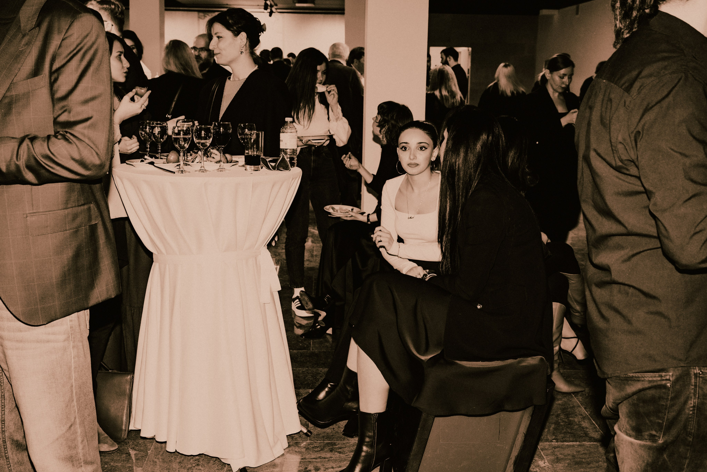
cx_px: 354
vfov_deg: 29.9
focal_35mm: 45
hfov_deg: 43.6
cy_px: 236
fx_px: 884
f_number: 7.1
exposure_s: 1/30
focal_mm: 45
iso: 1250
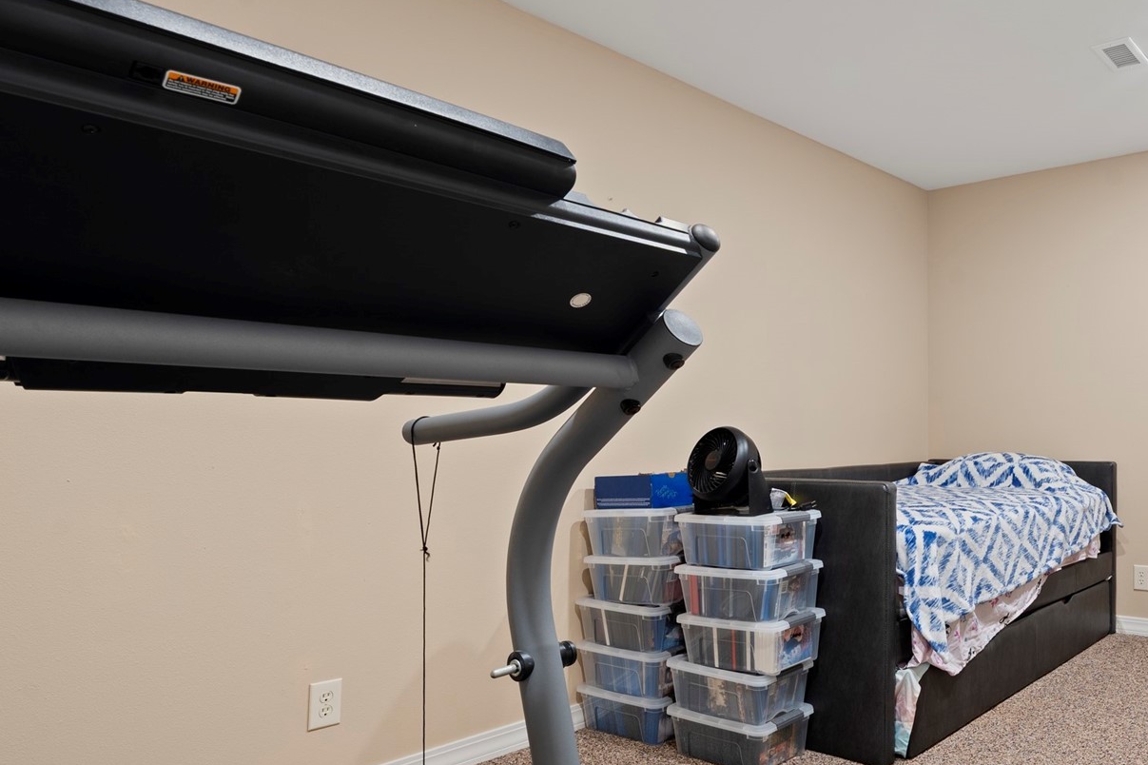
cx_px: 892
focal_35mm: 27
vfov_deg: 47.8
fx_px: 861
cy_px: 423
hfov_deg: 62.6
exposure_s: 2.5
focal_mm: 16
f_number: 9
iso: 200
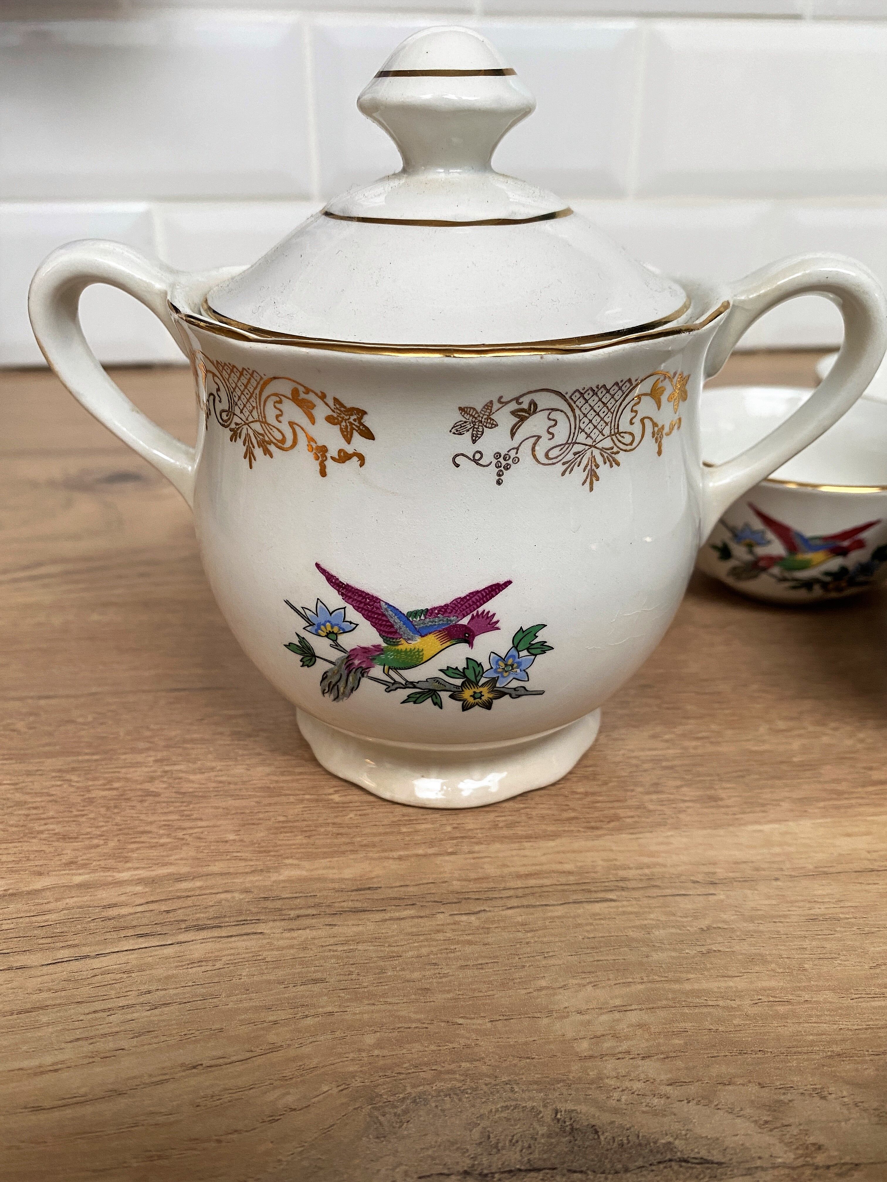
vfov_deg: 67.3
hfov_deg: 53.1
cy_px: 591
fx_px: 888
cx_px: 444
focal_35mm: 26
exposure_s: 1/50
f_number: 1.8
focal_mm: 4.25
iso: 125
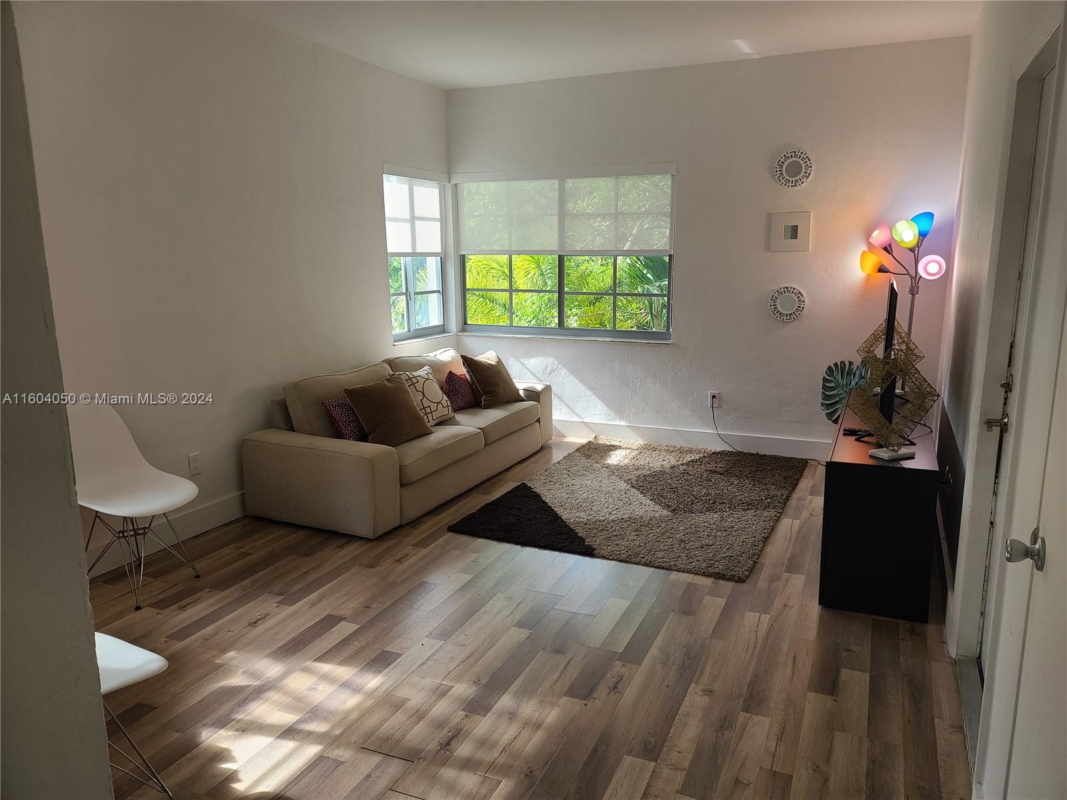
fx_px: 771
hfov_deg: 69.4
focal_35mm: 25
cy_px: 400
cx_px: 534
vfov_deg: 54.9
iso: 50
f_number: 1.8
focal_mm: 7
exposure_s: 1/119
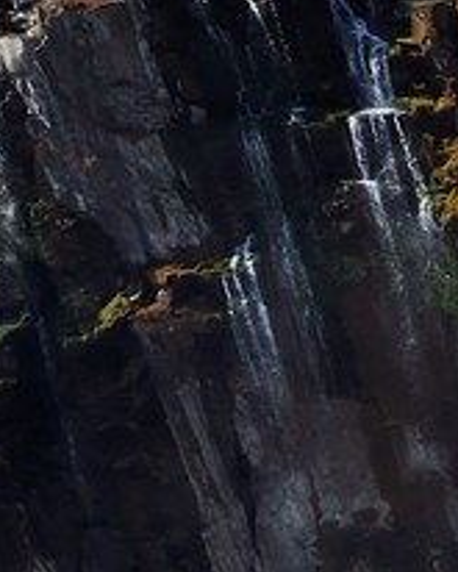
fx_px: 1846
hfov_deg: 7.8
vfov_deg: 15.9
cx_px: 1901
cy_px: 897
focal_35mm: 109
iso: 200
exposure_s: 1/160
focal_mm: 15
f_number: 13
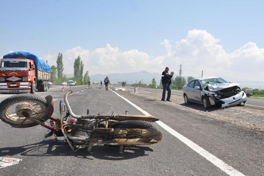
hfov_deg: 54.5
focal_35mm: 35
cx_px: 135
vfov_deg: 37.8
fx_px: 256
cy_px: 90
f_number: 11
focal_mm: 22
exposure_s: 1/200
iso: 200
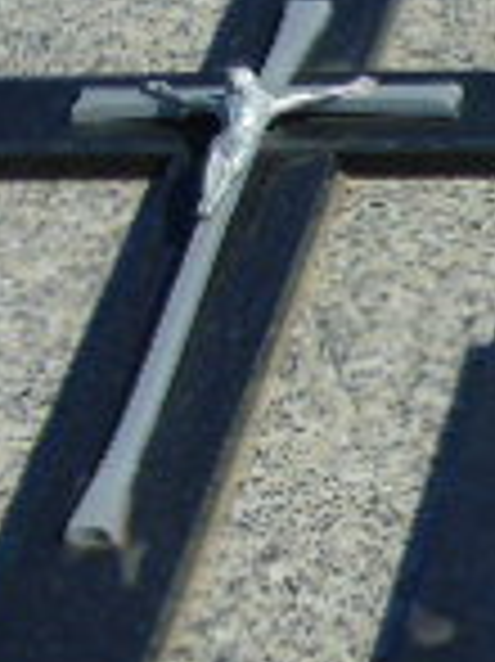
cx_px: 819
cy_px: 766
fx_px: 4487
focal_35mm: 235
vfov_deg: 8.4
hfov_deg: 6.2
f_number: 4.3
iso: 80
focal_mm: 9.6
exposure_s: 1/1000
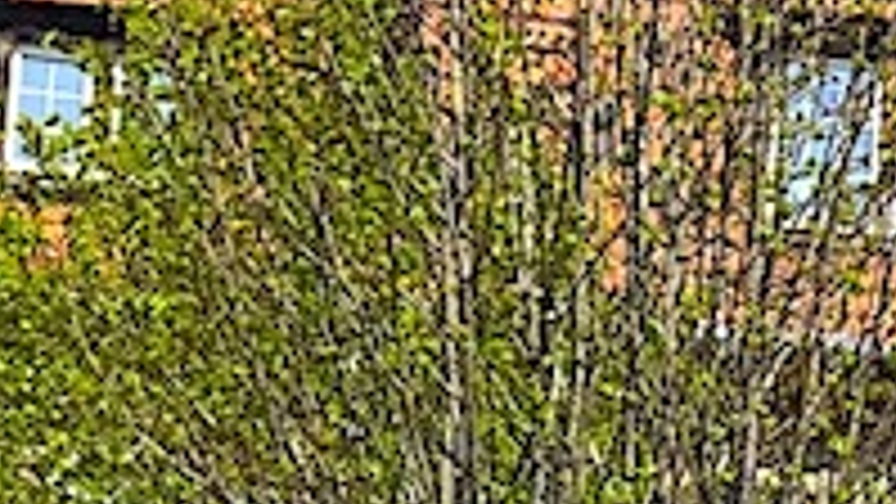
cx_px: 2143
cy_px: 364
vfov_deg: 4.2
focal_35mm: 291
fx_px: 6915
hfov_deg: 7.0
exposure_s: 1/1263
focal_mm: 6
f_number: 2.4
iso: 16
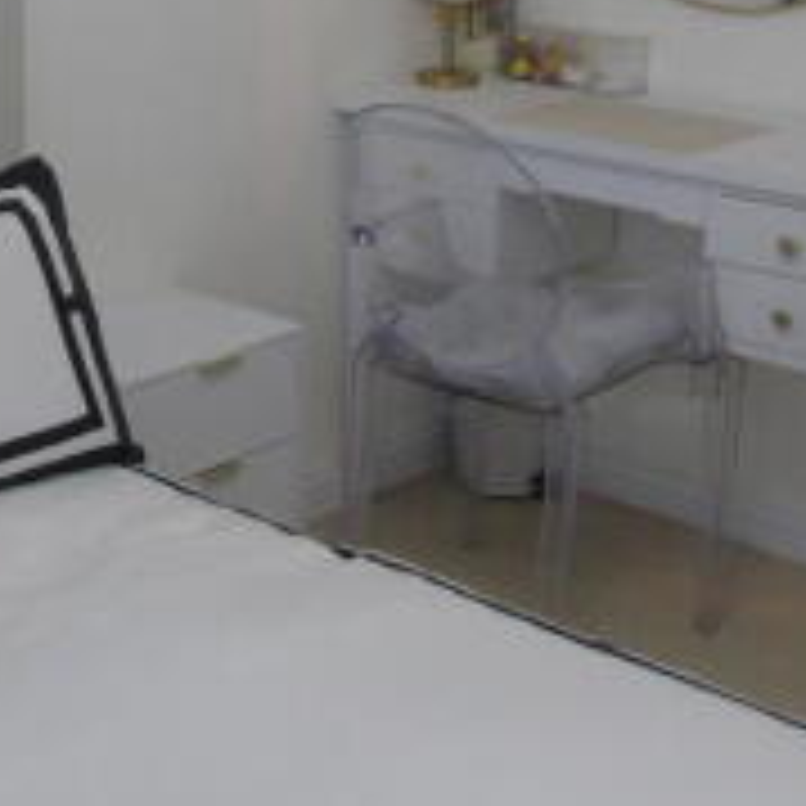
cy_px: 119
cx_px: 160
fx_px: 1897
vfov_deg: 23.5
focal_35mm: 72
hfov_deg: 23.6
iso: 320
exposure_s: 1/30
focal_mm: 4.4
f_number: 3.4
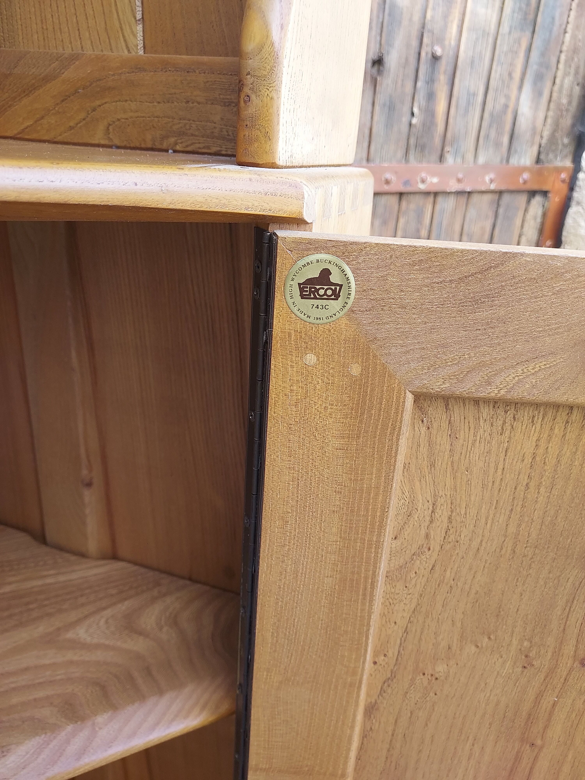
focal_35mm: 24
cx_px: 292
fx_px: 541
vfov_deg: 71.6
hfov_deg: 56.8
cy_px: 390
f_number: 1.8
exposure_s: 1/100
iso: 50
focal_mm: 4.6
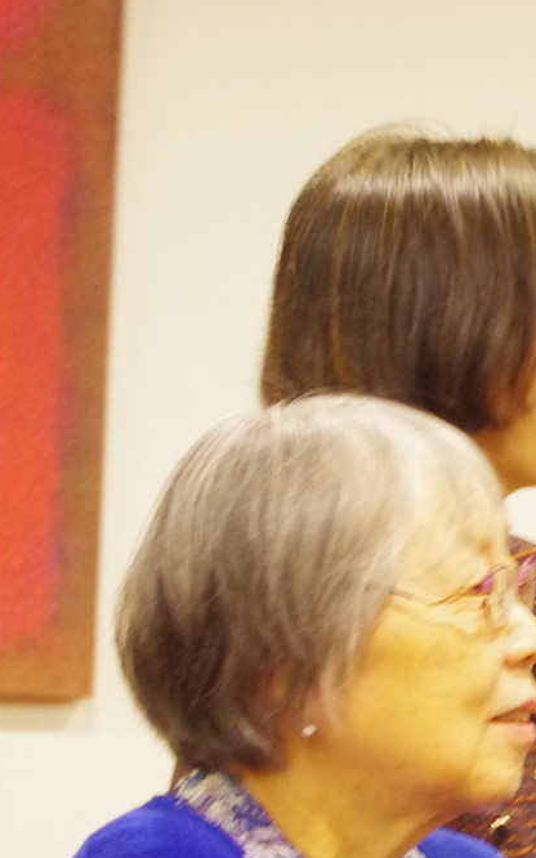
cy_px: 582
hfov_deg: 5.3
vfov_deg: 8.9
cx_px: 1433
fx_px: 5518
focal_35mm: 236
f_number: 4.5
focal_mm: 40
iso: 2000
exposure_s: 1/13
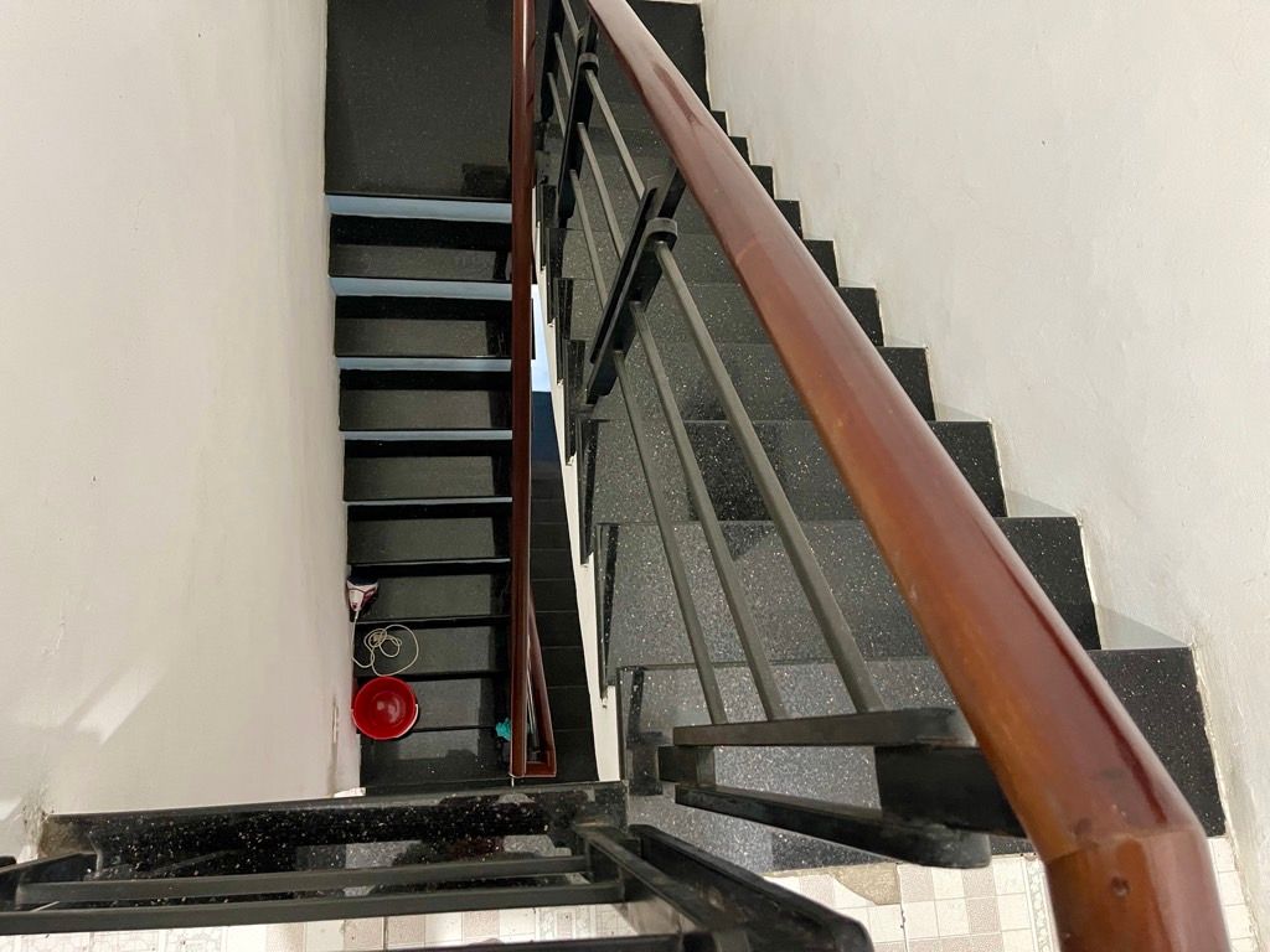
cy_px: 476
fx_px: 917
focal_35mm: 25
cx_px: 635
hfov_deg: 69.4
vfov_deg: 54.9
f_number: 1.6
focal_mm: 5.1
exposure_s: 1/40
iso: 500
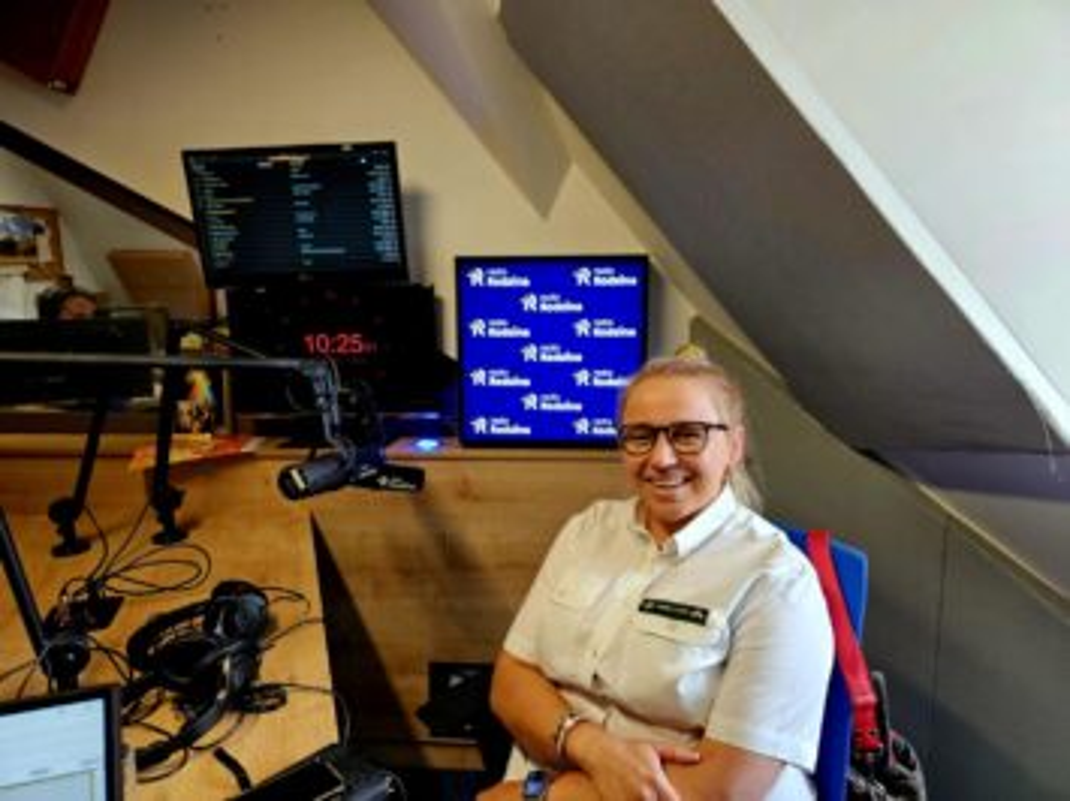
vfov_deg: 58.9
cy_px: 400
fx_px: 711
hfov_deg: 73.9
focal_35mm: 23
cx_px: 535
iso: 200
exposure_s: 1/101
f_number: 1.8
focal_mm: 5.4
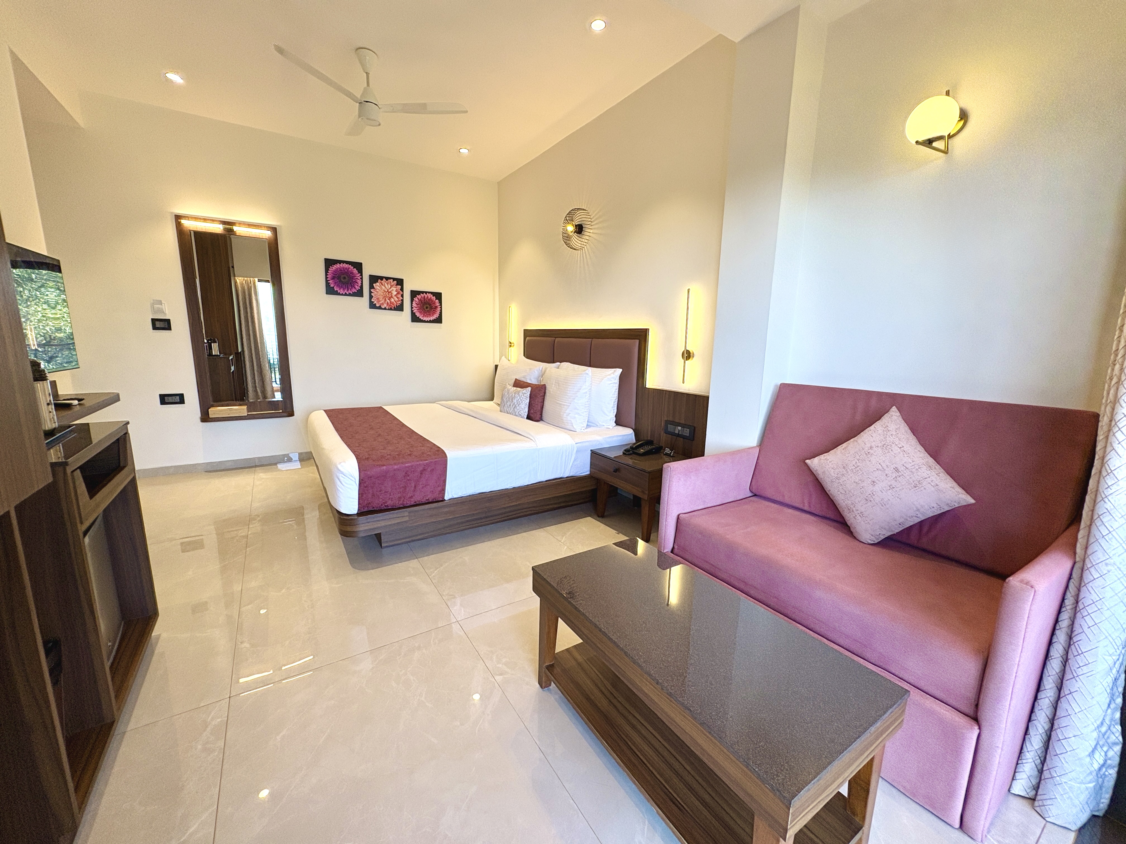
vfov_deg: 85.7
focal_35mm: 14
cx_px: 563
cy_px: 422
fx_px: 455
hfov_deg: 102.1
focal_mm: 2.22
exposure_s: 1/142
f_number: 2.2
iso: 64
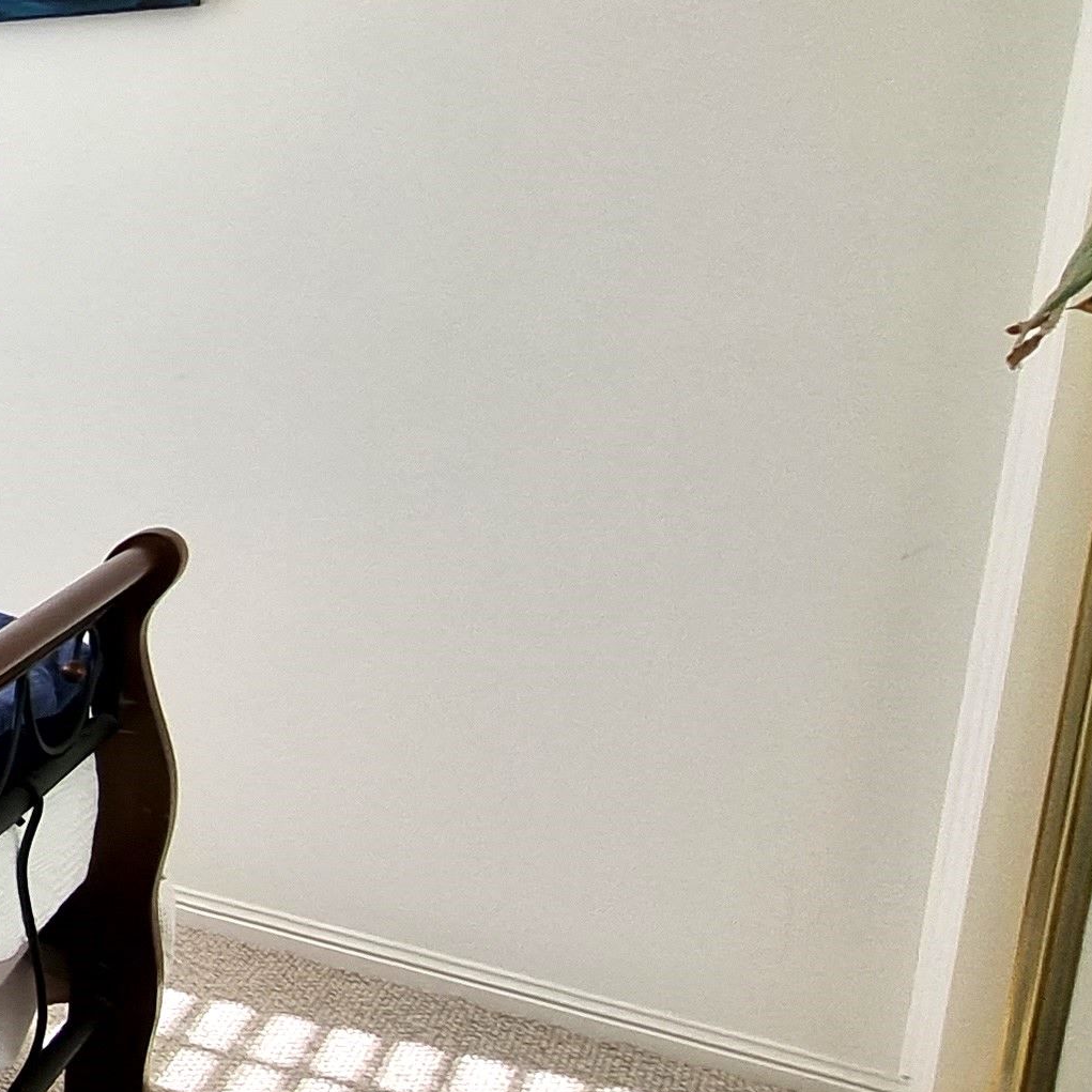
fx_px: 1606
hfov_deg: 23.9
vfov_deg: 37.5
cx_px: -749
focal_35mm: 45
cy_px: 483
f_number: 2.2
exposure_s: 1/277
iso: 50
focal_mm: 1.74
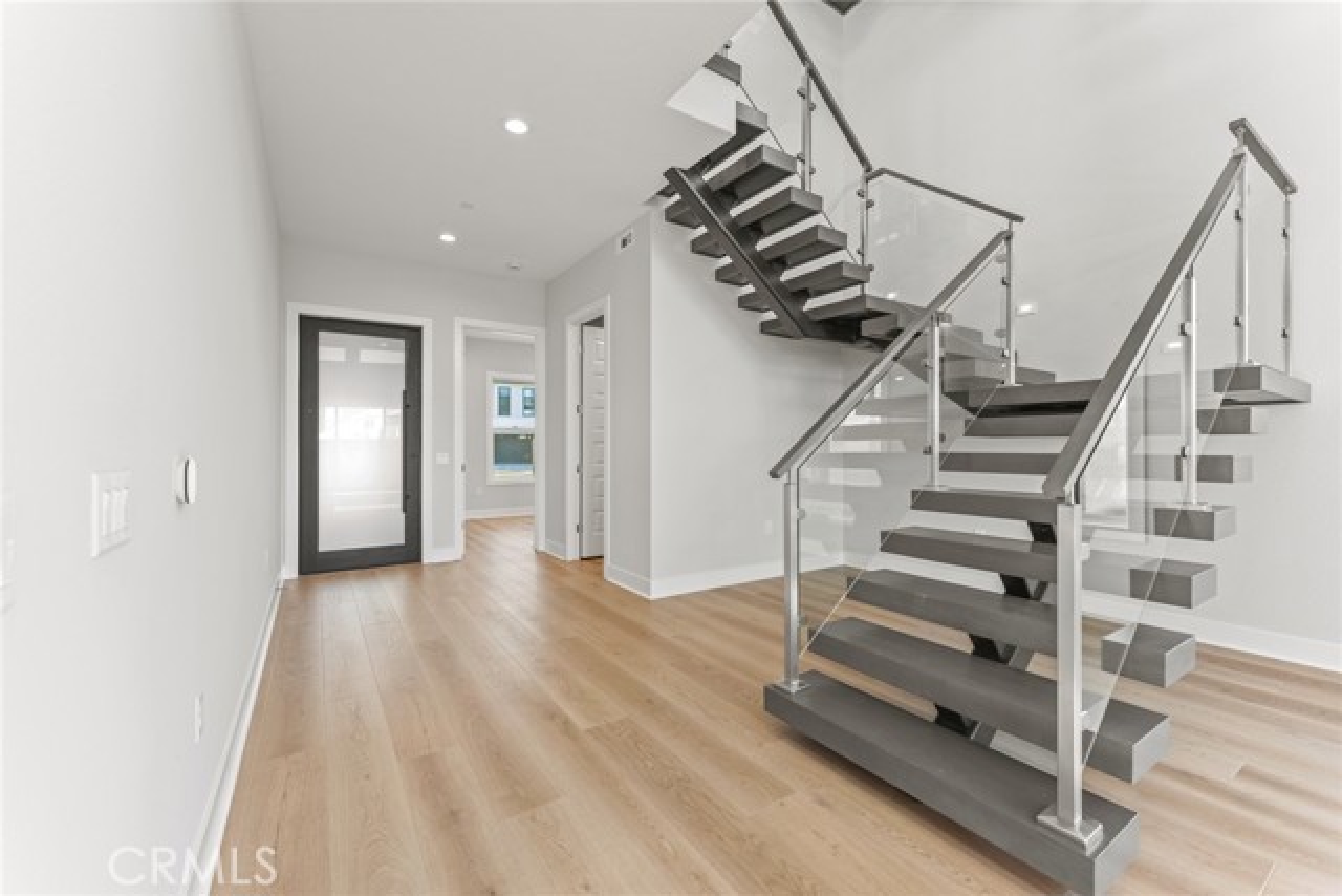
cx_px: 671
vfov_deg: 81.2
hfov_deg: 104.2
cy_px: 448
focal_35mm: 14
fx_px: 522
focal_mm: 14
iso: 250
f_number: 6.3
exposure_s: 1/10
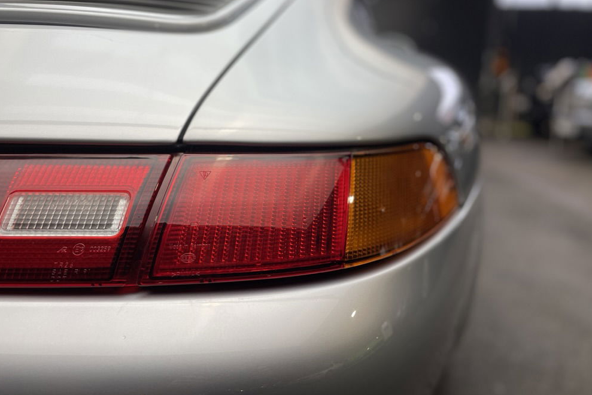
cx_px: 292
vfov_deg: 46.4
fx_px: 460
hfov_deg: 65.5
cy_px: 188
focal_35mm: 28
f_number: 1.6
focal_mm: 4.2
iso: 50
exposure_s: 1/100
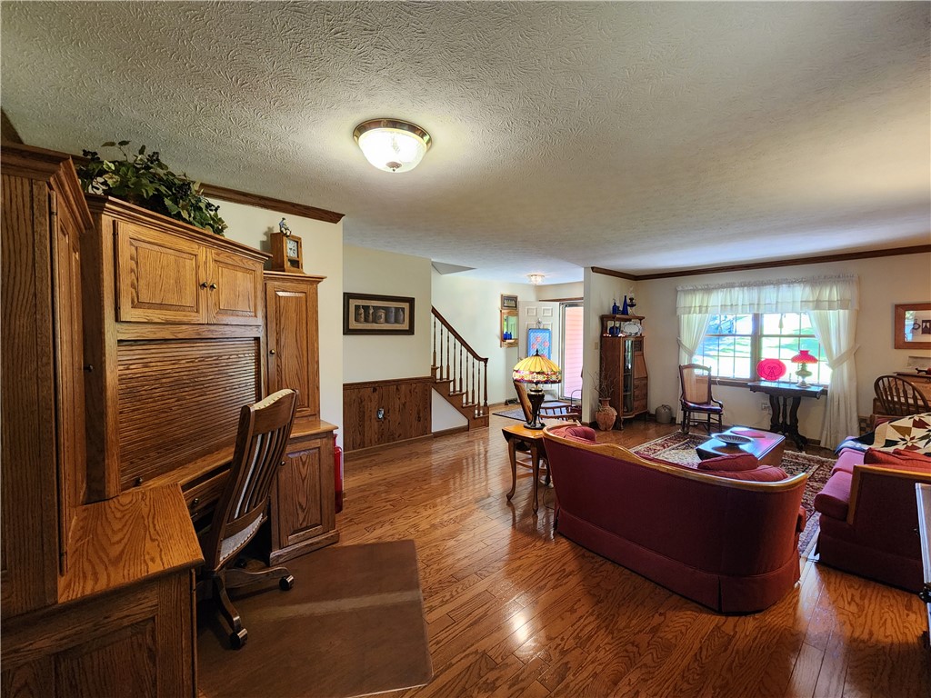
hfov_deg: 106.2
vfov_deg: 89.9
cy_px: 349
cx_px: 466
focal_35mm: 13
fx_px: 350
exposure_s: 1/60
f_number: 2.2
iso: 400
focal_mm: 2.2
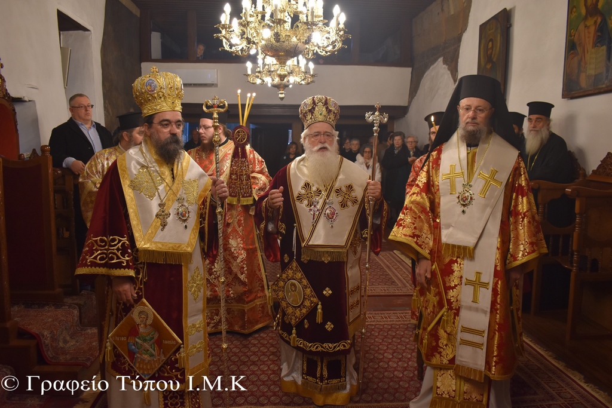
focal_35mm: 30
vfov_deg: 43.6
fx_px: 510
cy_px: 204
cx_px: 306
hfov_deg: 61.9
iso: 720
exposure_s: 1/60
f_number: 4
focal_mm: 20
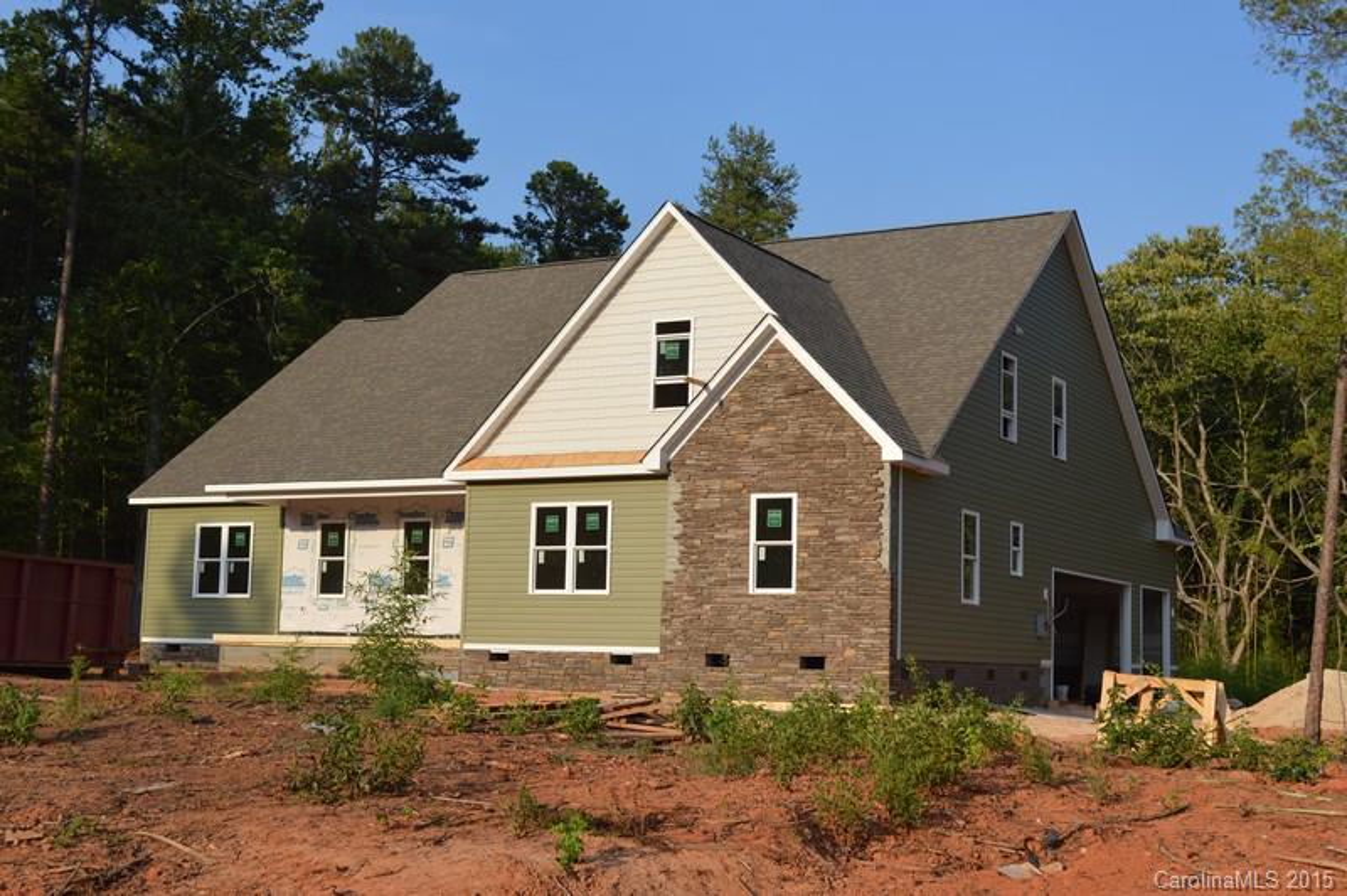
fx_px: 1794
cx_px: 674
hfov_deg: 41.1
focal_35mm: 48
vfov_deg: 28.0
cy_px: 448
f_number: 7.1
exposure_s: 1/200
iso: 100
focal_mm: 32
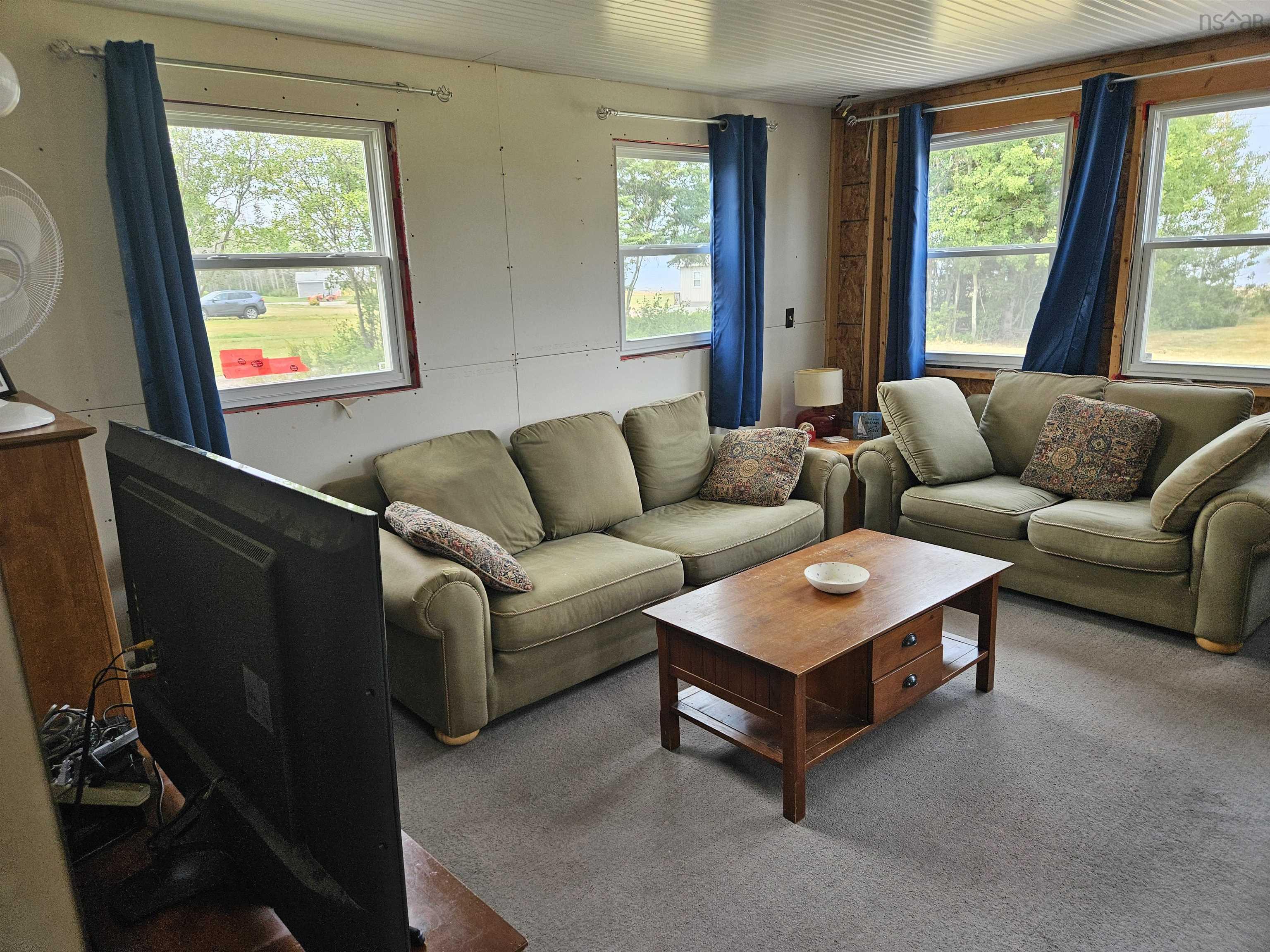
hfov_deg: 73.9
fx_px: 844
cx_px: 635
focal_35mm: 23
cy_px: 476
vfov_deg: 58.9
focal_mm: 5.4
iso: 100
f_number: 1.8
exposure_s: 1/207
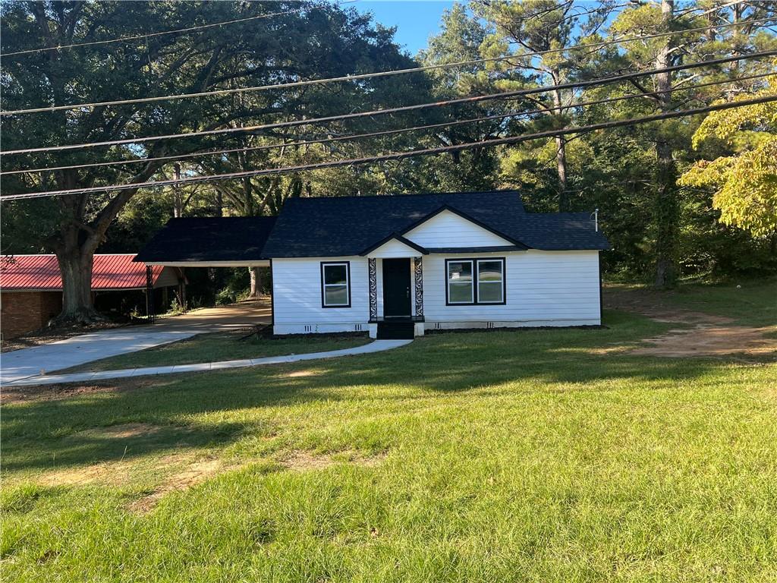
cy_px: 292
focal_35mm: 26
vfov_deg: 53.1
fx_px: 584
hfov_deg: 67.3
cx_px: 388
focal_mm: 5.7
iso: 50
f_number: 1.5
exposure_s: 1/840
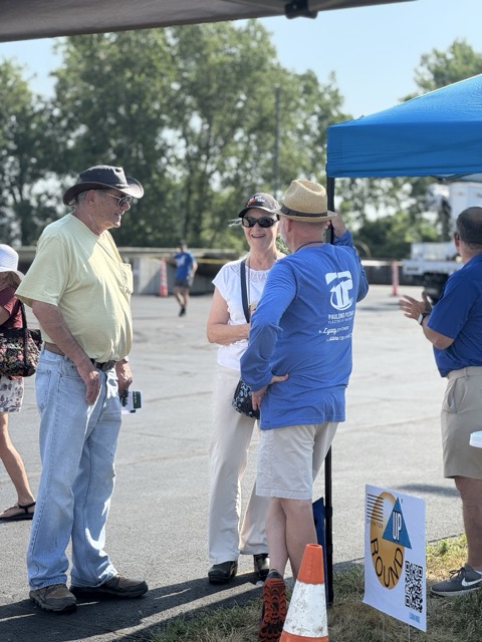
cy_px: 321
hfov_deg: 19.1
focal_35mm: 77
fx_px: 1430
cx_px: 241
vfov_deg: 25.3
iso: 25
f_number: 2.8
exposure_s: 1/328
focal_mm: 9
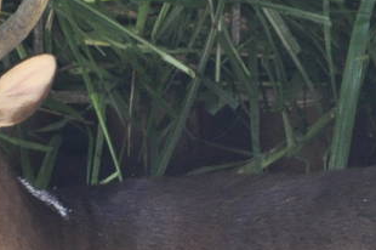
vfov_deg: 0.7
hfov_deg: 1.1
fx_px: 20209
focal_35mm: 1937
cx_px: 244
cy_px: 277
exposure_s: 1/250
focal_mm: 250
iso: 1250
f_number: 5.6
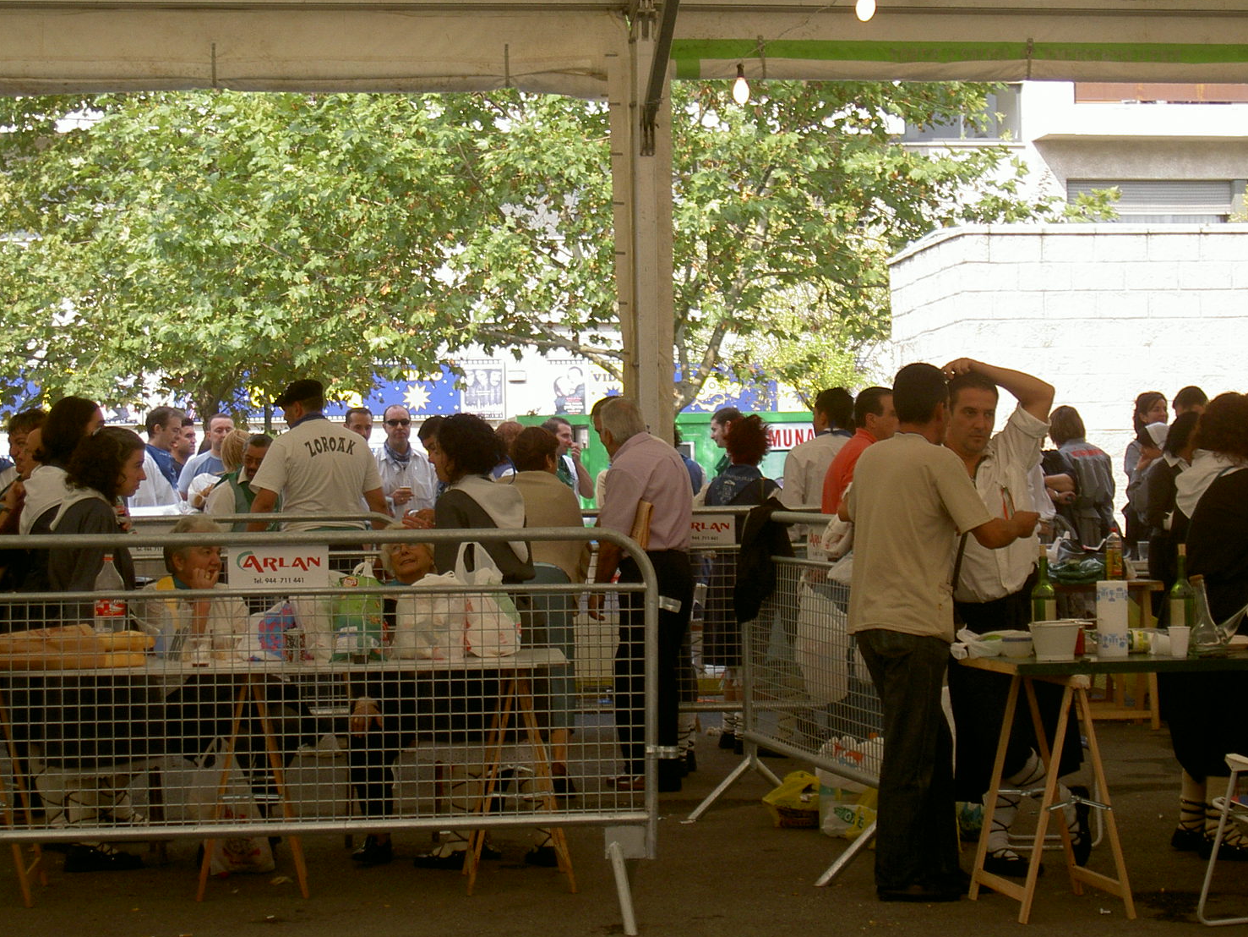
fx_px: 3281
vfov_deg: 16.2
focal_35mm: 91
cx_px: 616
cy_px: 496
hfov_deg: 21.5
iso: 100
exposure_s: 1/345
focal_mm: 17.4
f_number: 4.1
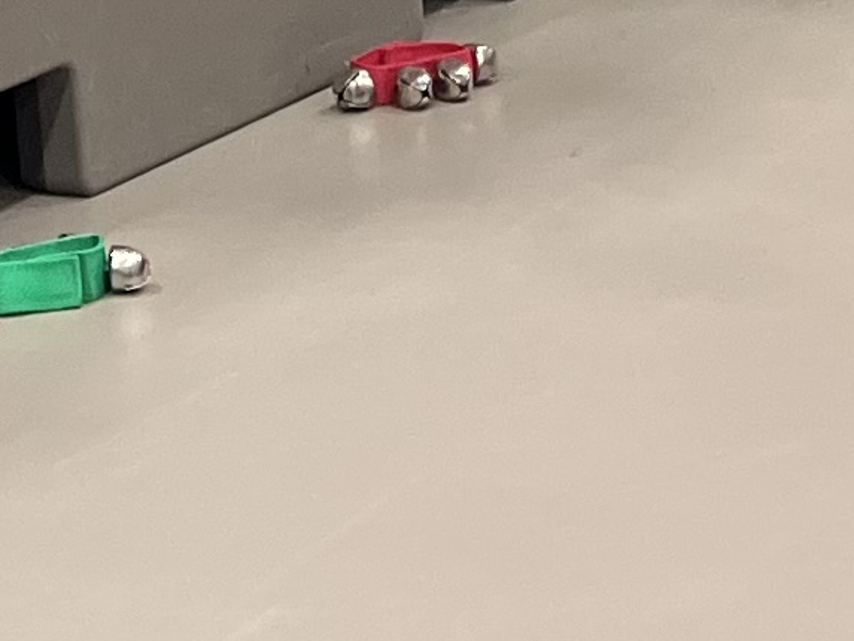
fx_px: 4516
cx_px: -322
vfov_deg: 7.0
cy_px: -1491
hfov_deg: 10.5
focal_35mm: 183
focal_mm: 5.1
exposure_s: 1/121
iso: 125
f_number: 1.6
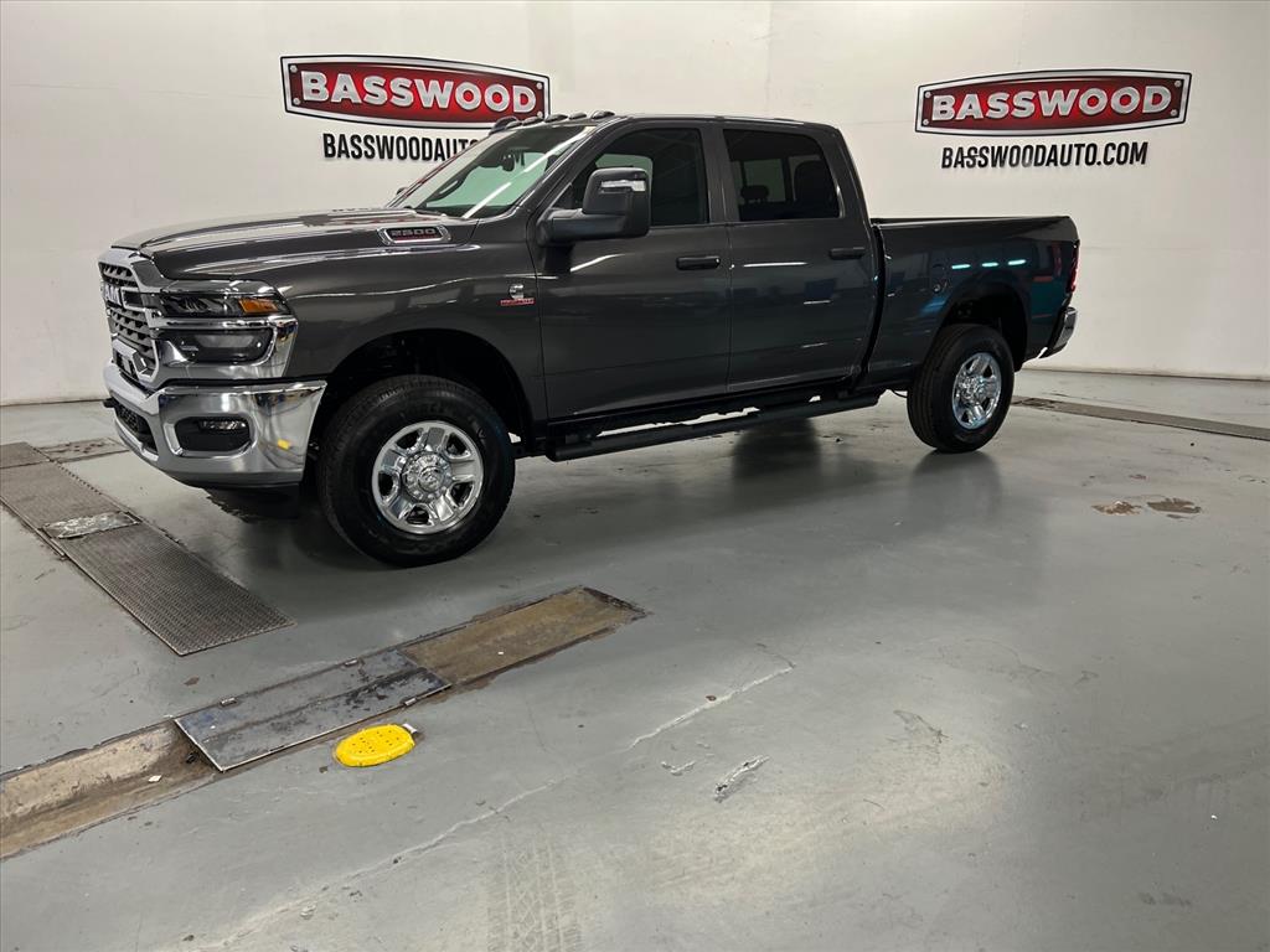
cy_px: 476
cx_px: 635
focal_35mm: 26
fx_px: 954
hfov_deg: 67.3
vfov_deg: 53.1
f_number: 1.5
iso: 125
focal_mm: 5.7
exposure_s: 1/60
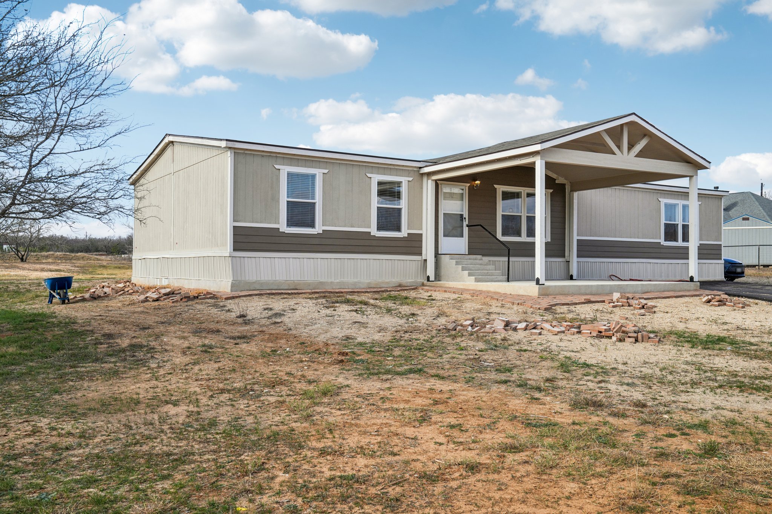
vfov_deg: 38.9
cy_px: 257
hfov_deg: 55.8
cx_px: 386
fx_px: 729
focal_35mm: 34
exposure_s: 1/500
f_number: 8
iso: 200
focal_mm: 34
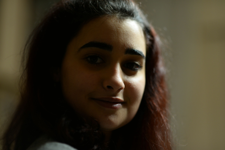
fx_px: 531
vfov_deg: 16.1
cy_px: 75
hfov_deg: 23.9
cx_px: 112
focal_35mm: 85
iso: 500
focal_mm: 85
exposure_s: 1/250
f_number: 1.4
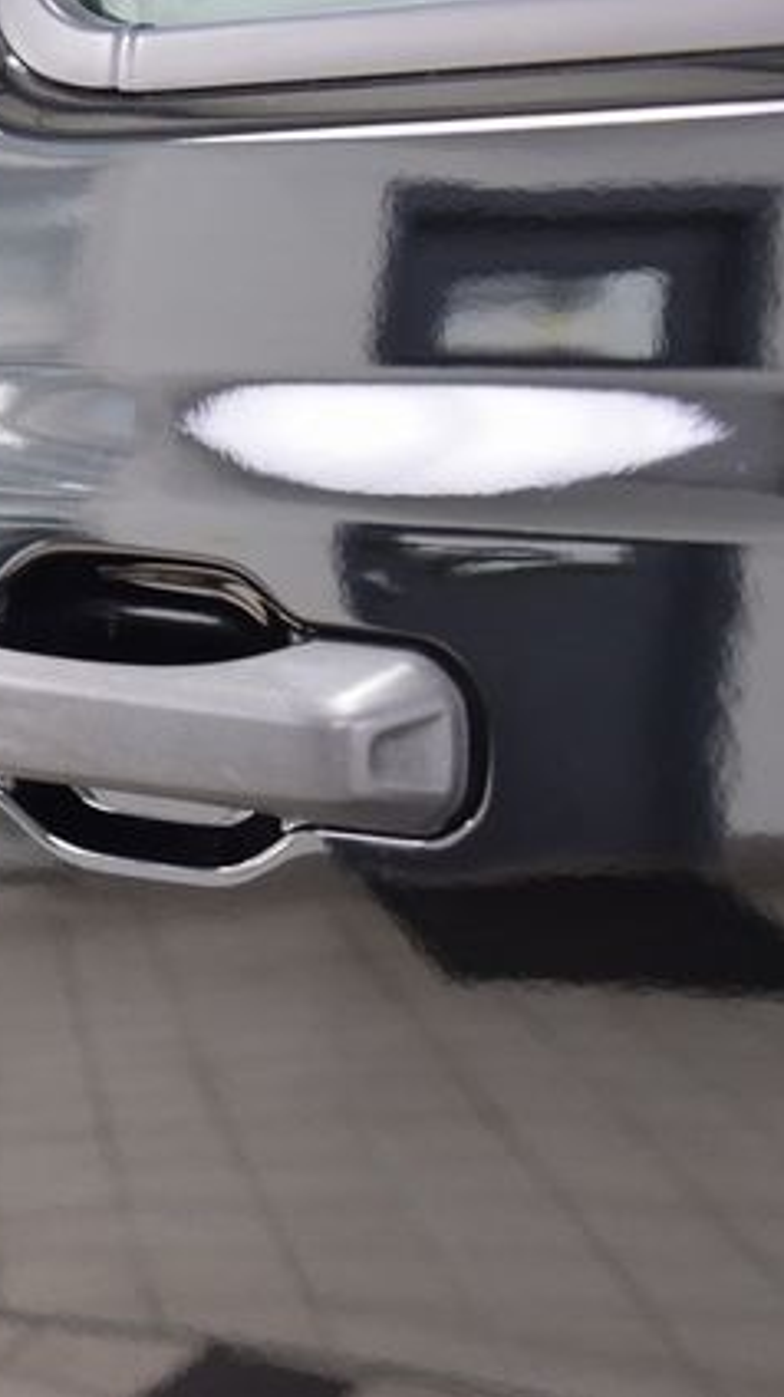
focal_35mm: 76
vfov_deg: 27.9
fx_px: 2813
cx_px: -49
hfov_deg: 15.5
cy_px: 700
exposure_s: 1/15
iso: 1600
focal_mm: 32
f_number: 3.2
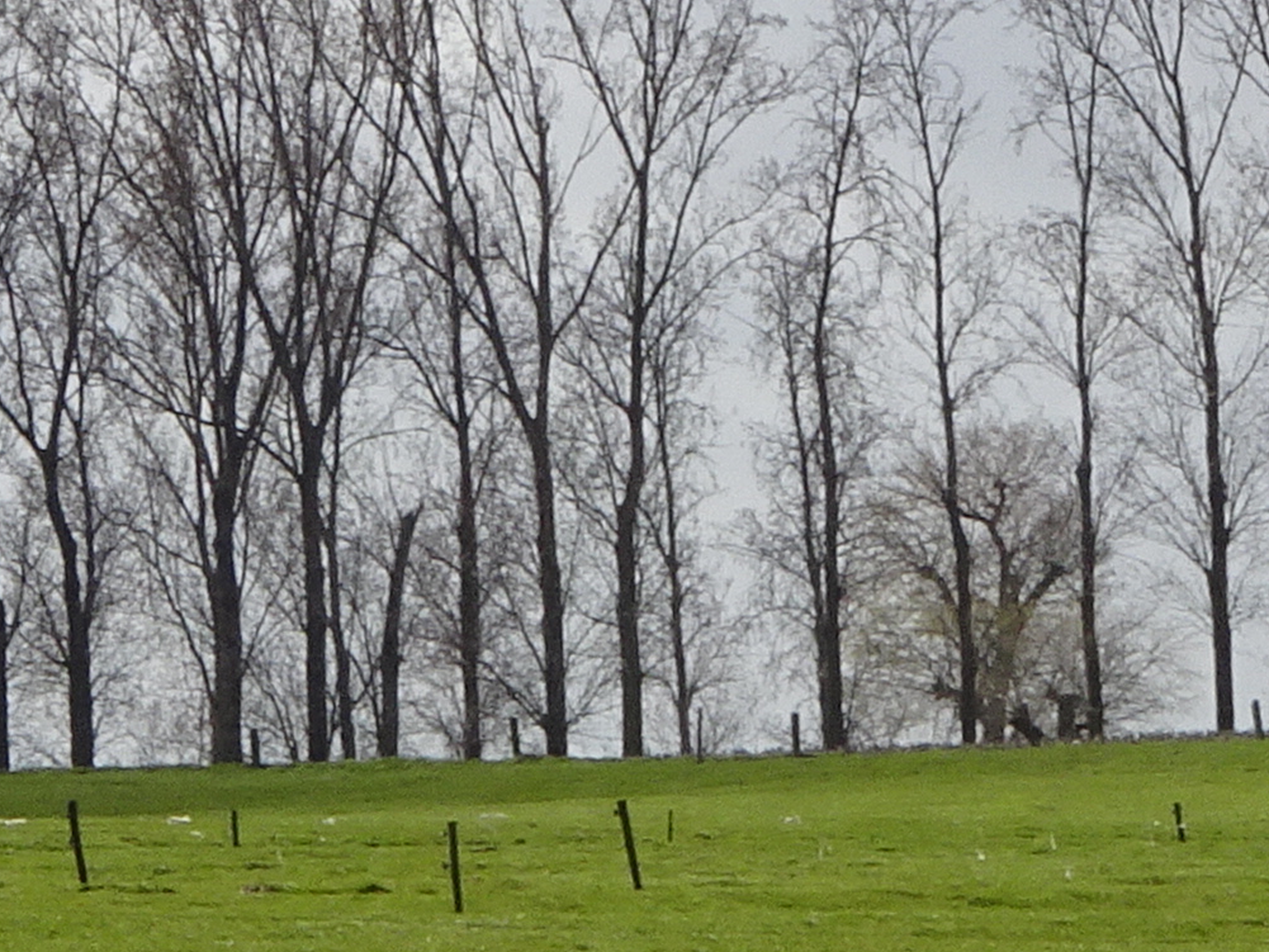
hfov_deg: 4.0
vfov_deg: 3.0
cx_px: 1003
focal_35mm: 499
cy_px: 705
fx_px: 18295
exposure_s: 1/500
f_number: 5
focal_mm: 17.49
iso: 80
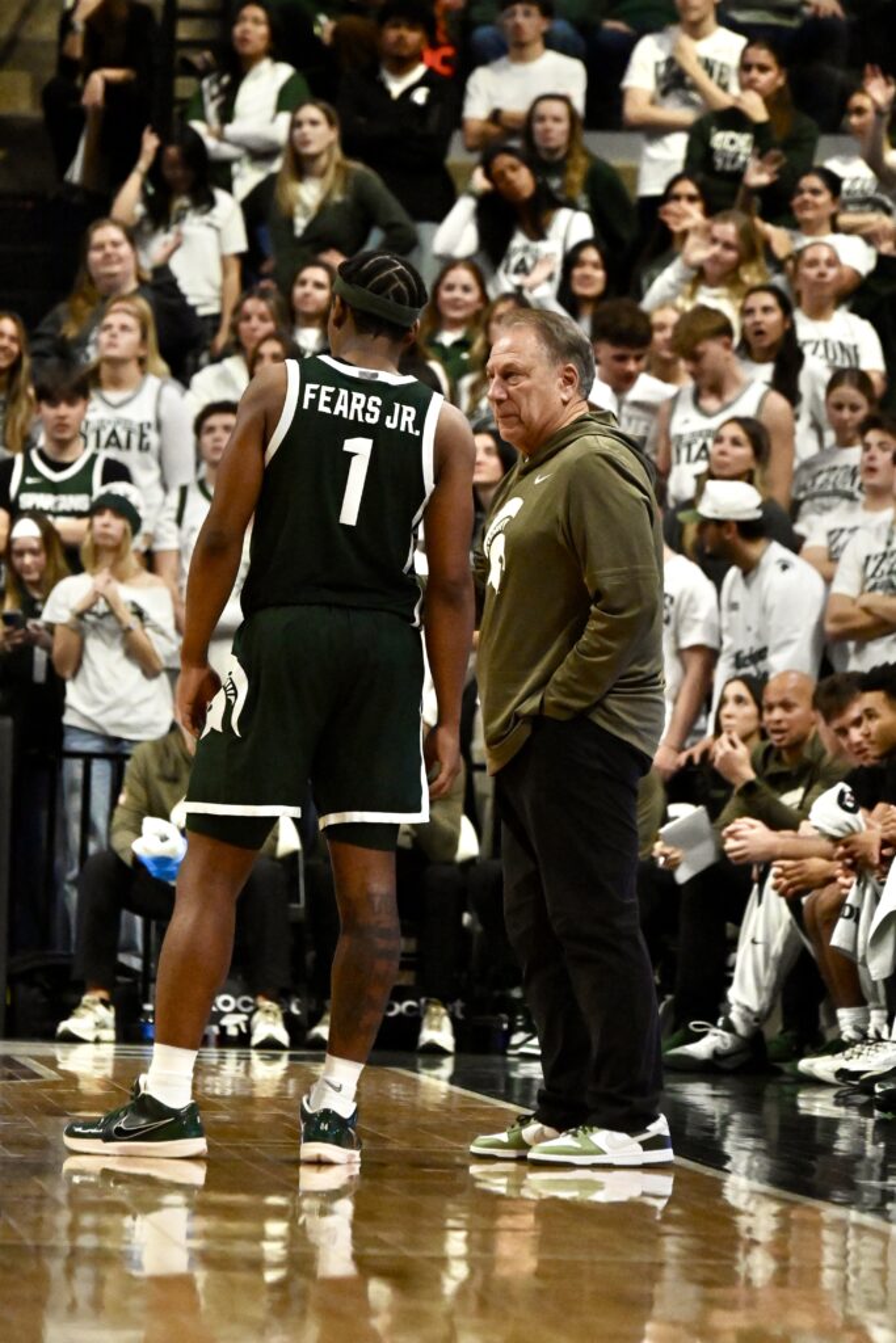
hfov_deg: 6.9
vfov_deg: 10.3
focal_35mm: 200
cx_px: 448
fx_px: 7464
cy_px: 672
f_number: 6.3
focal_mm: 200
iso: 10000
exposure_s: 1/2000
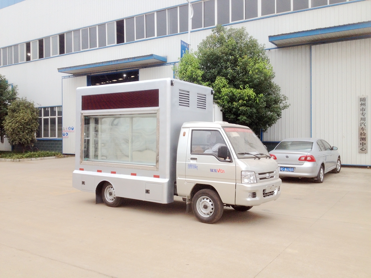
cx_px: 186
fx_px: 375
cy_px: 139
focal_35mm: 35
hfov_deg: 52.6
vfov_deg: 40.7
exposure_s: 1/188
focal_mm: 4.28
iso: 50
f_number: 2.4
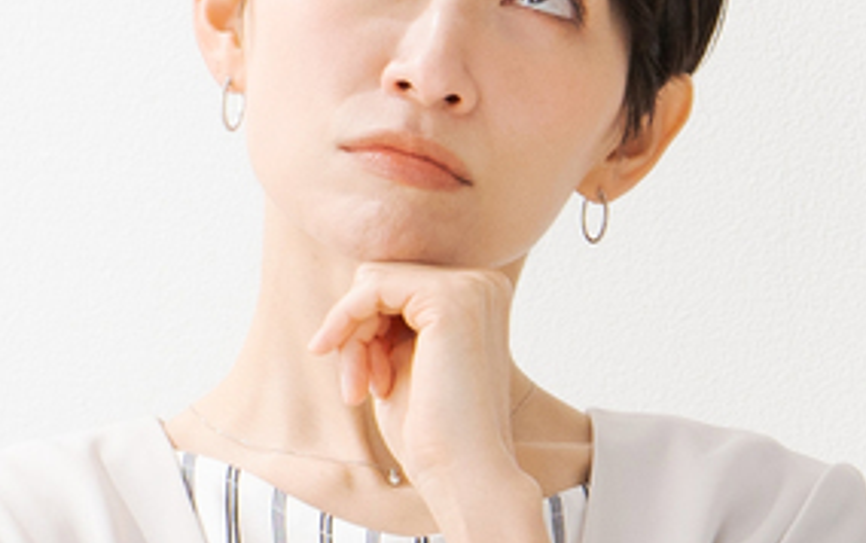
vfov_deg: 2.4
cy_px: 297
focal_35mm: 545
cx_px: 1802
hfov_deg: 3.8
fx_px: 12873
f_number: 3.5
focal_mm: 76
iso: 400
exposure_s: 1/320
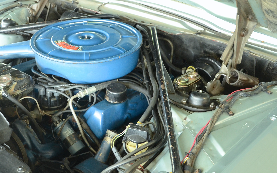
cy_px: 105
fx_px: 414
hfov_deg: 36.6
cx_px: 94
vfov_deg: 23.6
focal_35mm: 55
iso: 1000
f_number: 3.8
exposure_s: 1/13
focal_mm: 21
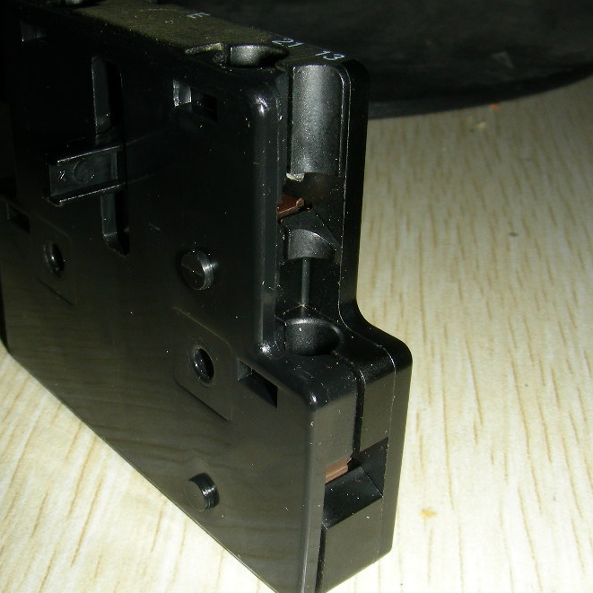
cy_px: 277
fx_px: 1008
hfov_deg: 32.5
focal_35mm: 52
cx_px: 200
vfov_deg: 32.8
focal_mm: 6.3
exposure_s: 1/60.1
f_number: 6.8
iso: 50
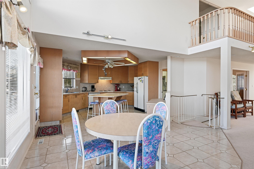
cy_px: 84
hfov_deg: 88.5
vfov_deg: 65.9
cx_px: 127
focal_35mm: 18
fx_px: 130
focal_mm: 18.5
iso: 100
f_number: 8
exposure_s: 1/40
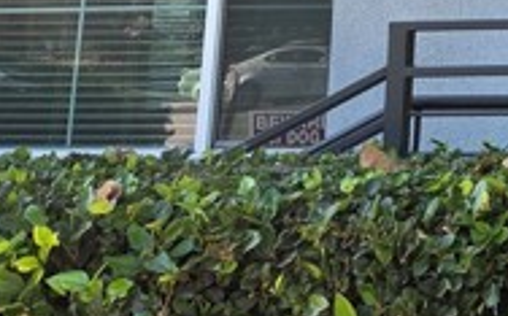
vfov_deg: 14.5
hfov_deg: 21.0
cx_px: 773
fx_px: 1148
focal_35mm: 83
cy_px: -170
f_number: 1.8
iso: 40
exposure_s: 1/180
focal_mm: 5.4
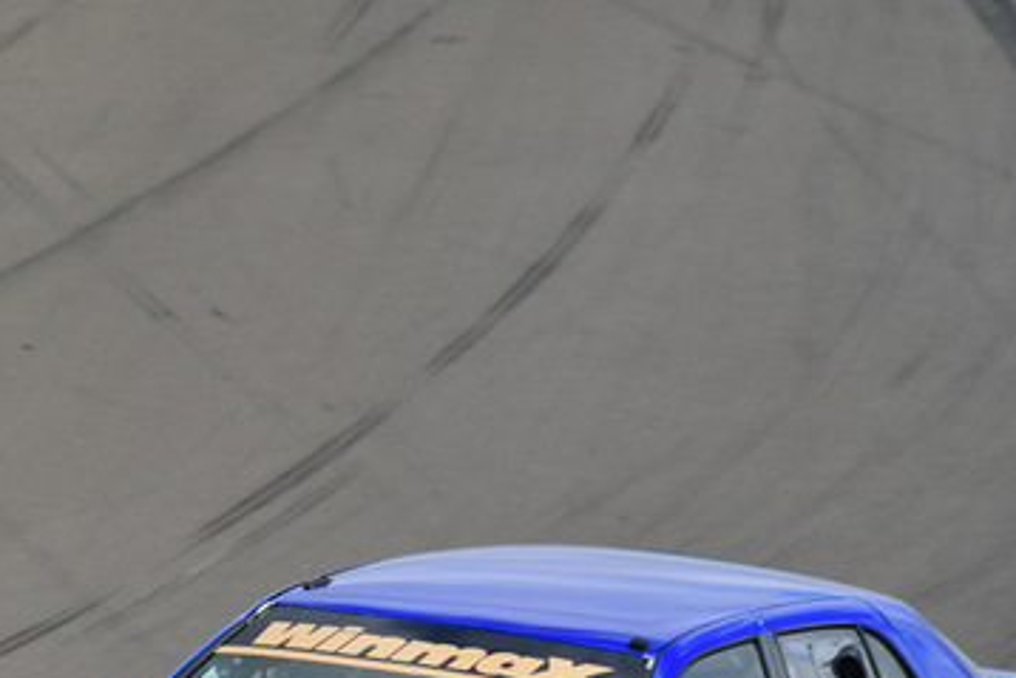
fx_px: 43590
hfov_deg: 1.3
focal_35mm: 1544
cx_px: 176
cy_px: 661
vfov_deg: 0.9
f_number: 10
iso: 320
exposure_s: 1/640
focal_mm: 460
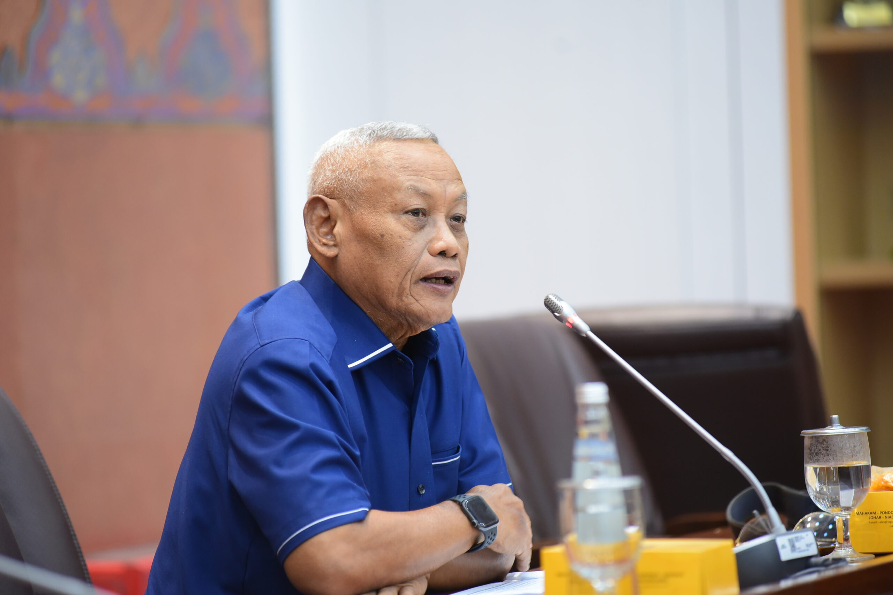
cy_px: 298
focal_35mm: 200
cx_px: 446
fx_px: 4961
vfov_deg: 6.9
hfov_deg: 10.3
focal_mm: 200
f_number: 4
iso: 2000
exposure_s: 1/125
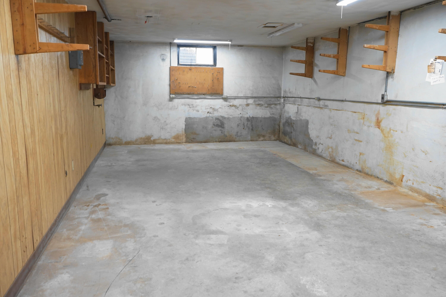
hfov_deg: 65.5
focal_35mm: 28
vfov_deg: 46.4
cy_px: 148
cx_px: 223
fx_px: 347
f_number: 7.1
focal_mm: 28
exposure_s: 1/20
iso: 1000
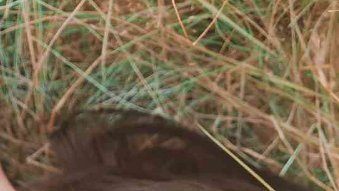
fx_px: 1529
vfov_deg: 7.0
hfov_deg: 12.5
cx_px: -1
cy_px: 323
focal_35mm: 170
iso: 100
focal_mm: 49
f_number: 2.8
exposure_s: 1/320
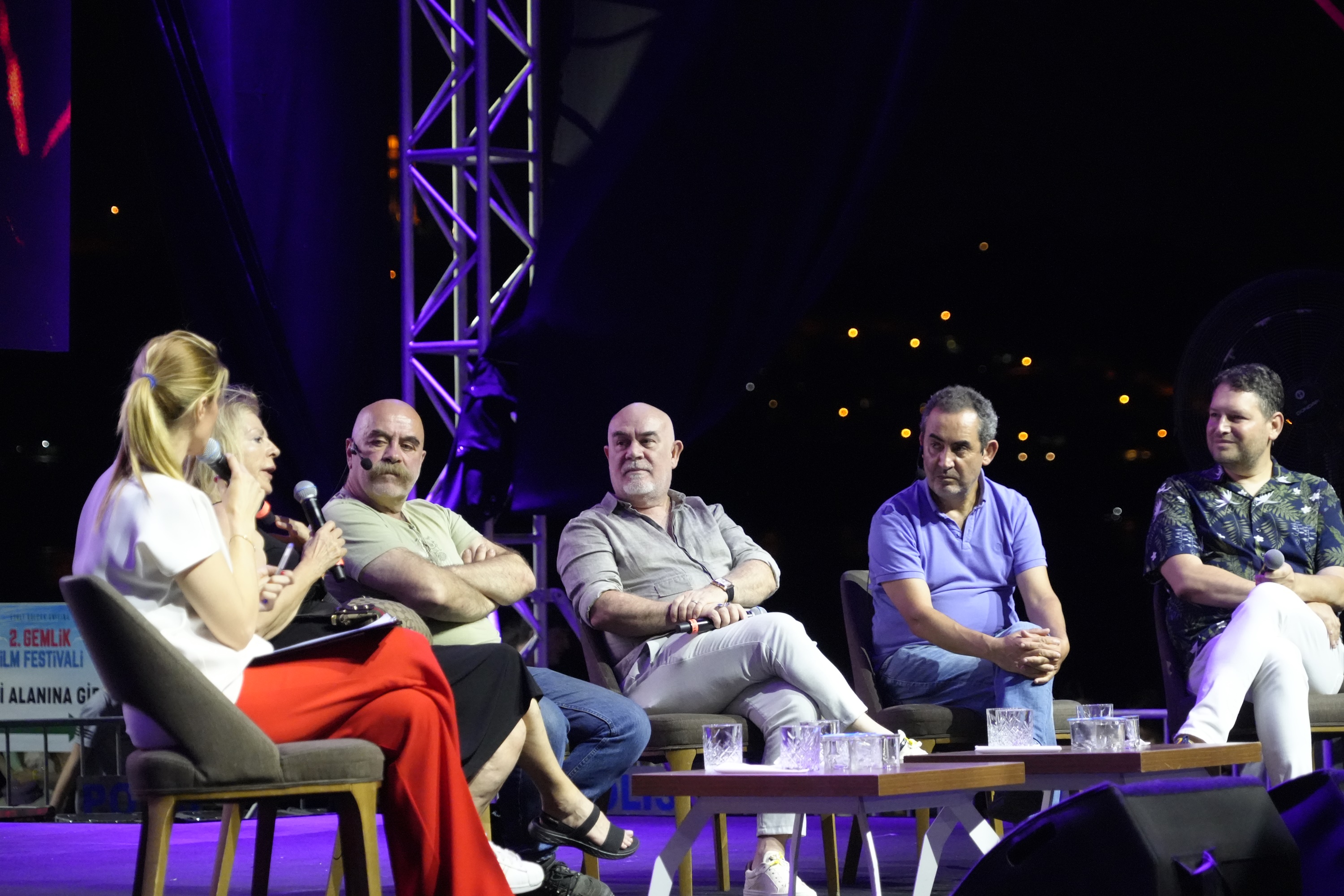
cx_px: 672
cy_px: 448
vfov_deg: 9.4
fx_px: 5450
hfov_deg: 14.1
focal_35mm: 146
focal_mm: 146
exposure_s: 1/125
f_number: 6.3
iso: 12800
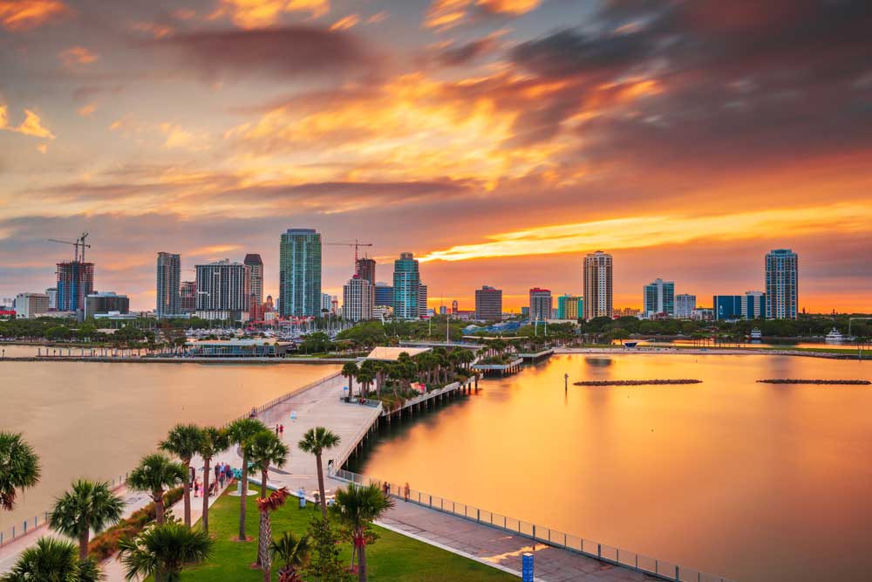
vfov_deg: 41.1
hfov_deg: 58.7
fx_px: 775
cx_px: 436
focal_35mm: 32
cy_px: 291
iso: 64
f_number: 9
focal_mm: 32
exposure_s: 30
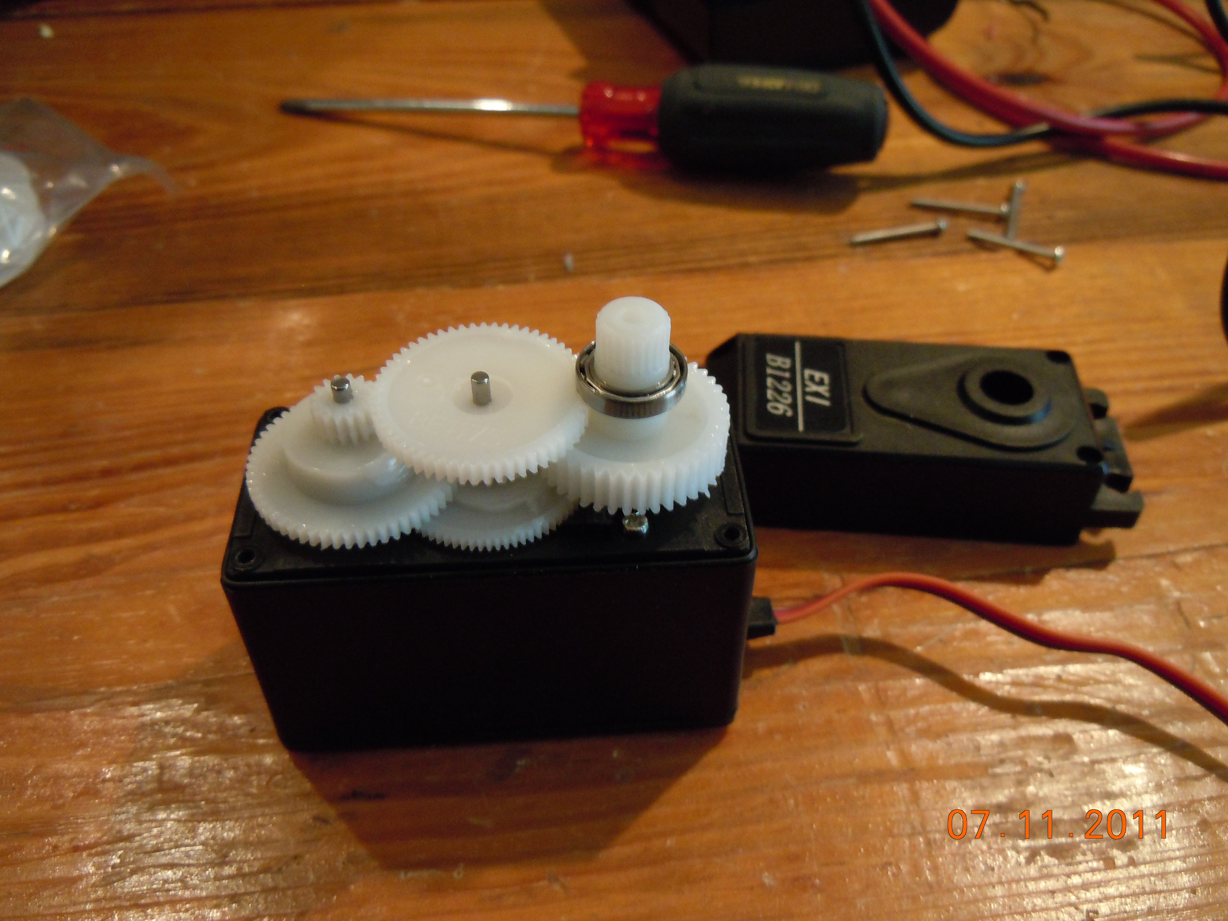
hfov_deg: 60.0
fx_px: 1064
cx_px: 614
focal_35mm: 30
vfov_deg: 46.8
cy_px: 460
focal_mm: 5.4
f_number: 3.5
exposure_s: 1/5
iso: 400
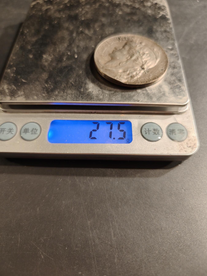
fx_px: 183
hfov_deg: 58.9
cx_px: 104
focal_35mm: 23
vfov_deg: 73.9
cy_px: 138
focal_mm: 6.06
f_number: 1.6
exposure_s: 1/177
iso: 250
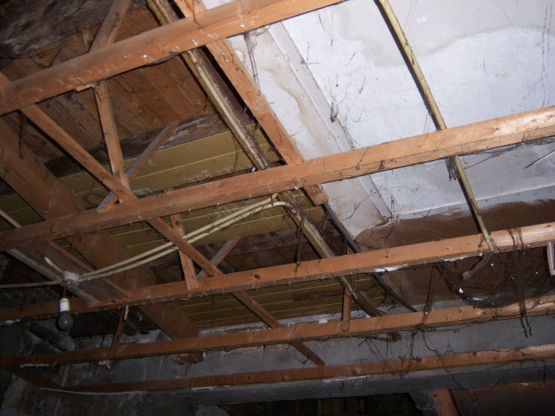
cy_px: 208
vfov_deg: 39.7
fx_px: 577
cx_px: 278
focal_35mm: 36
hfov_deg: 51.4
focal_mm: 7.5
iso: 160
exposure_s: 1/60
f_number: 2.8
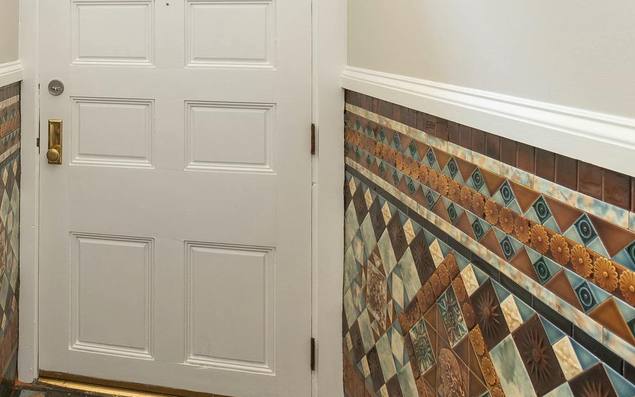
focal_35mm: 33
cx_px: 20
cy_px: 27
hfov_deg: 49.1
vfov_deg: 35.6
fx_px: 571
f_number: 8
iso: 320
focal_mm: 16
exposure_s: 1/5
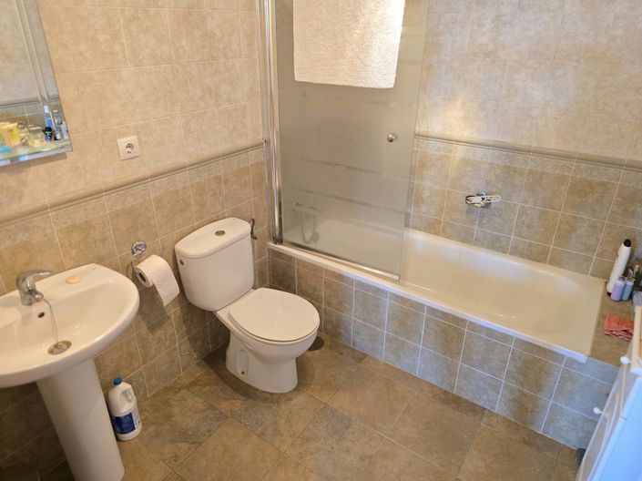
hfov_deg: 74.0
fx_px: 426
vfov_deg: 58.8
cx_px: 321
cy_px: 240
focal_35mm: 23
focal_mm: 6.3
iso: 400
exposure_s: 1/100
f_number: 1.7
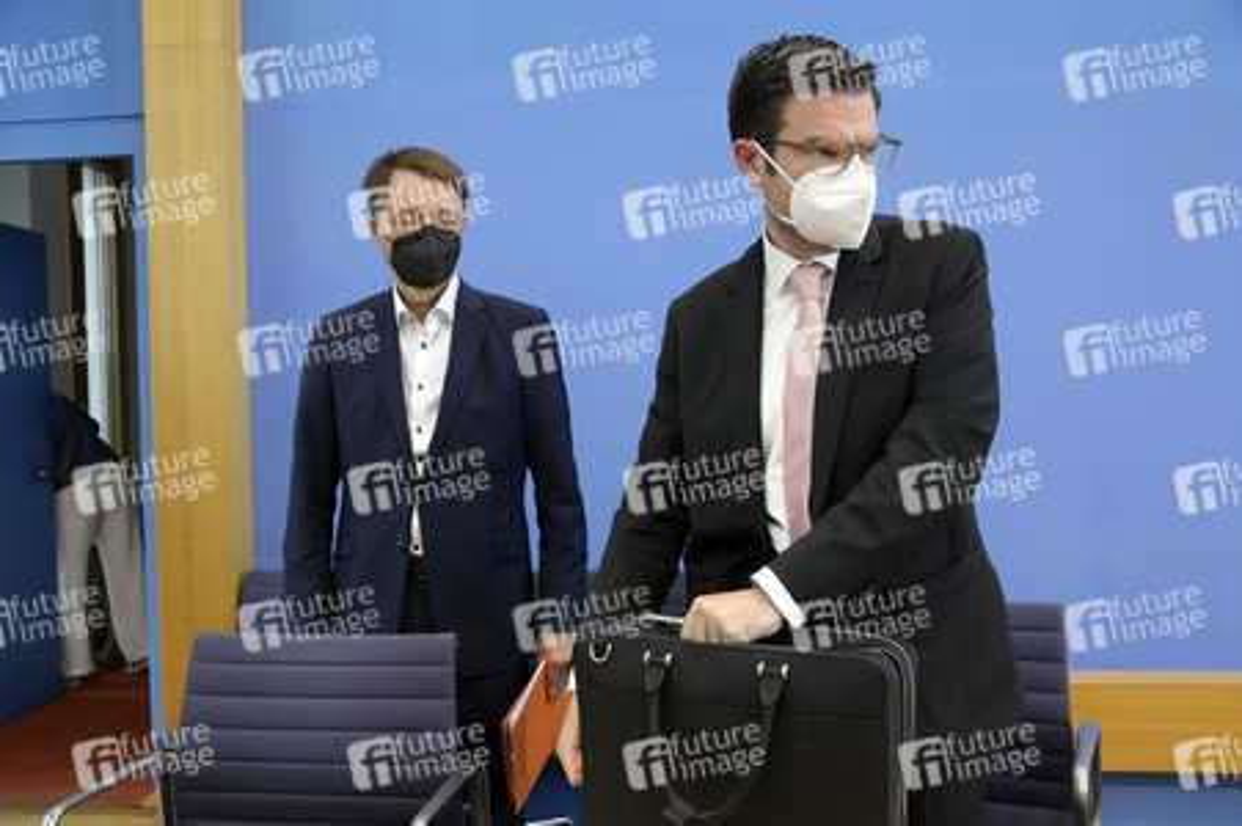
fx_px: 1103
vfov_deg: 41.1
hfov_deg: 58.8
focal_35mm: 32
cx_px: 621
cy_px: 413
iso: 4000
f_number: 5.6
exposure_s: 1/640
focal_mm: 32
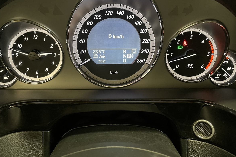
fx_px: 216
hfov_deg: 57.2
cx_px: 113
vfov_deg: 39.7
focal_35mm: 33
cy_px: 58
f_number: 1.6
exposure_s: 1/25
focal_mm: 4.2
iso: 500
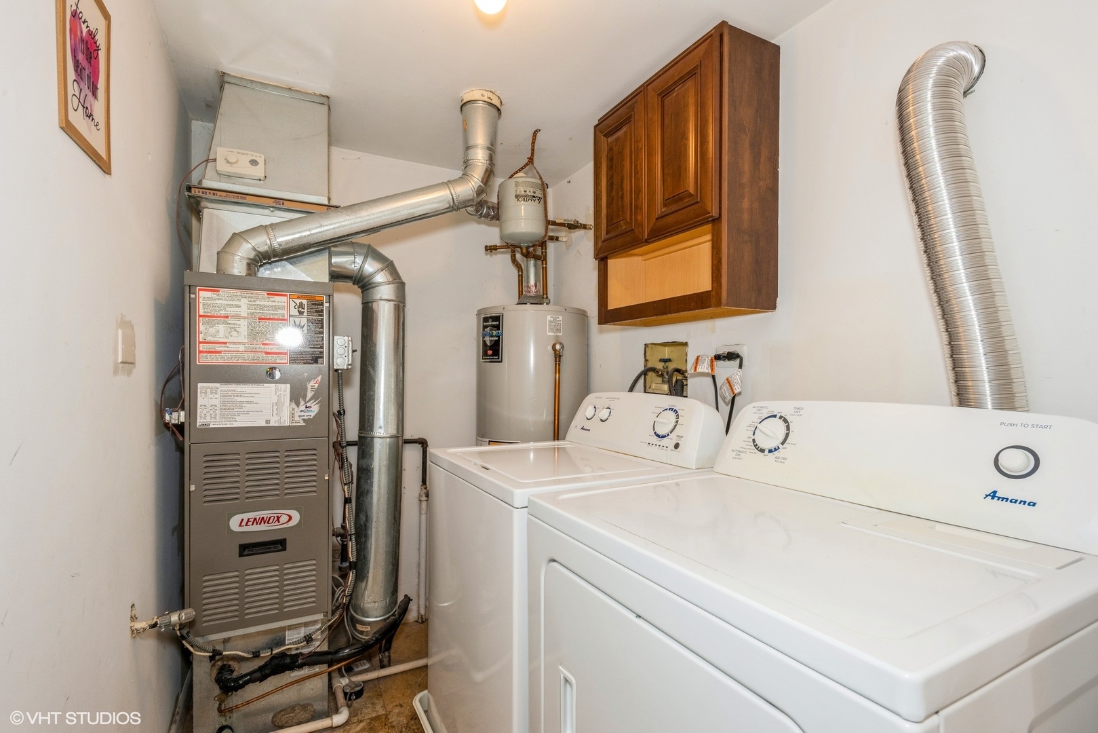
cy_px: 366
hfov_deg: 93.3
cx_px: 549
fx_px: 519
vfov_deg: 70.5
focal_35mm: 17
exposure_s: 1/10
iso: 400
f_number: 10
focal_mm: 17
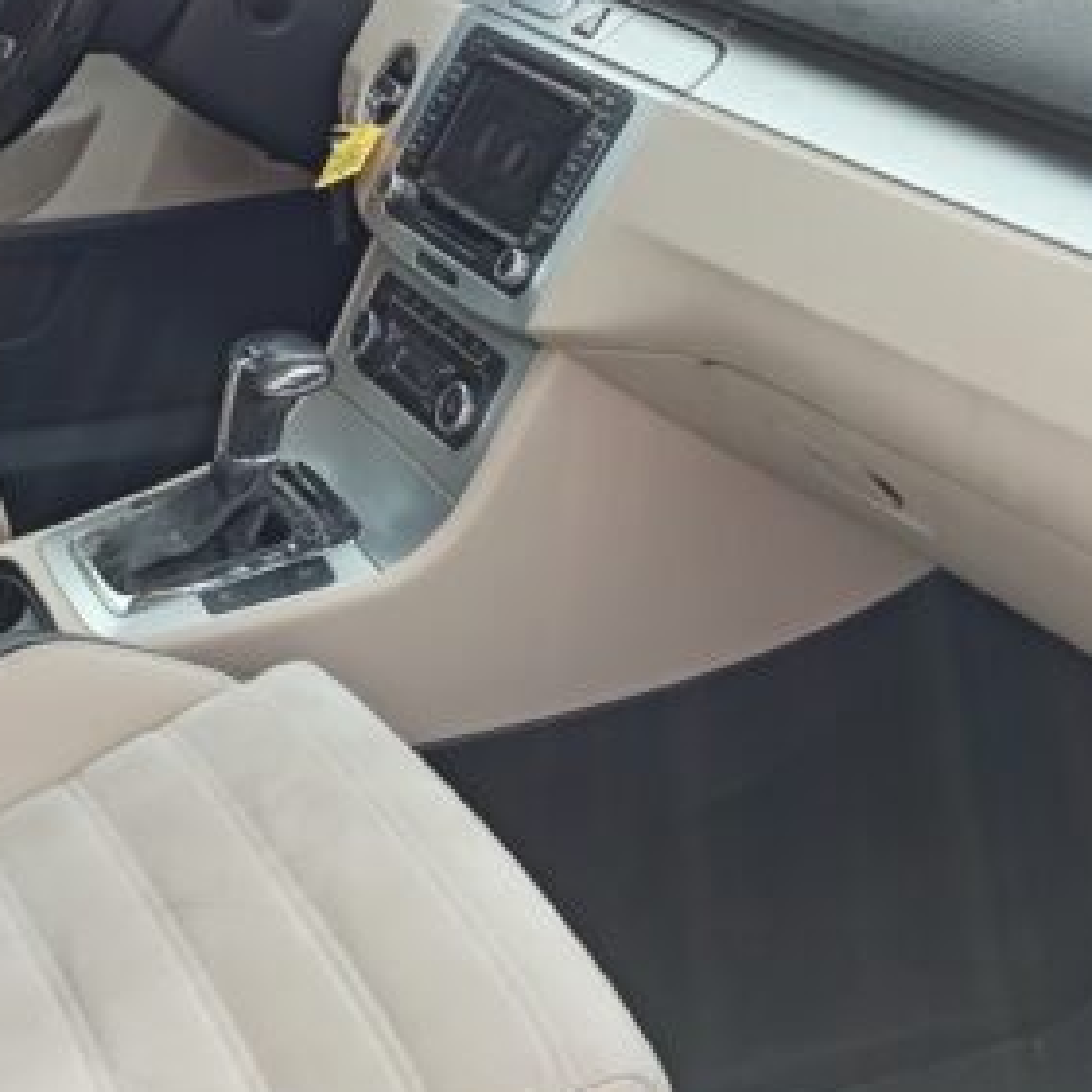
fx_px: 2248
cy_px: 509
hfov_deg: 26.8
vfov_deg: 27.3
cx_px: 214
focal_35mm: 63
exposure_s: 1/100
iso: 112
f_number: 1.8
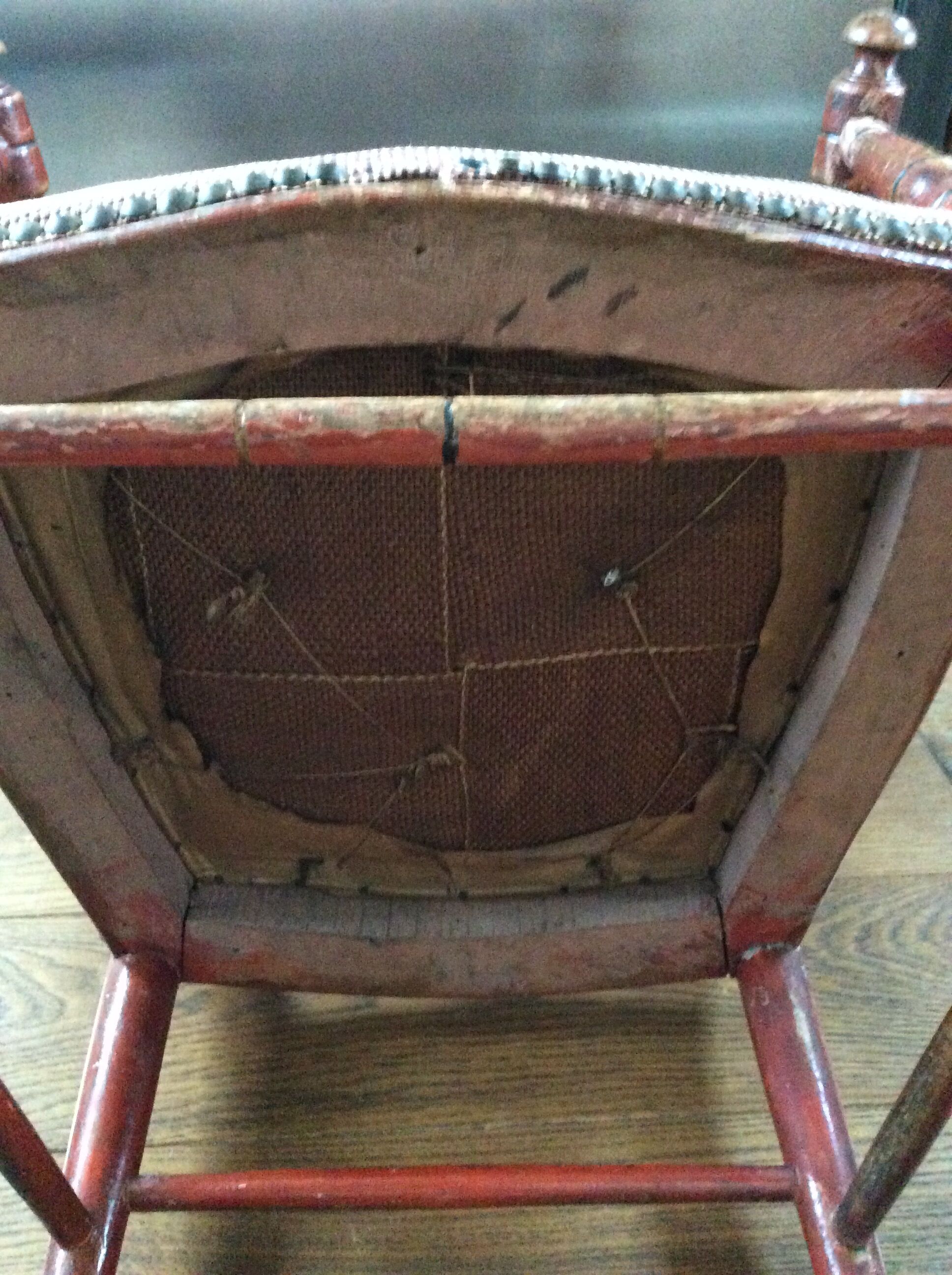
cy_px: 638
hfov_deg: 44.1
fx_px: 1177
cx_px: 476
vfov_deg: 56.9
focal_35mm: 32
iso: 640
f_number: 2.4
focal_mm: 3.3
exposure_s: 1/17
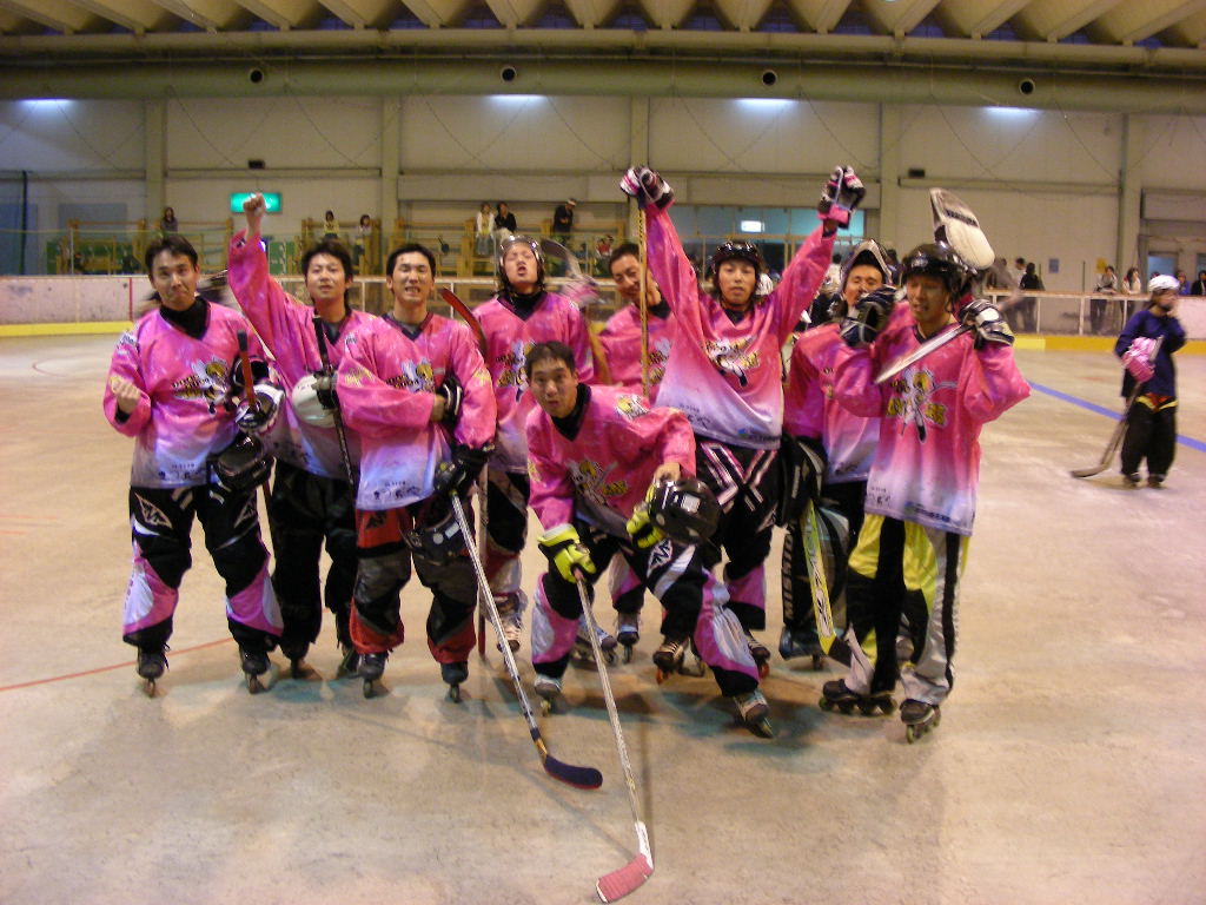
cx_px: 603
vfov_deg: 37.7
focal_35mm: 38
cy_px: 452
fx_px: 1324
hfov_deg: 49.0
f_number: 3.5
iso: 200
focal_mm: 6.3
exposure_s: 1/17.6
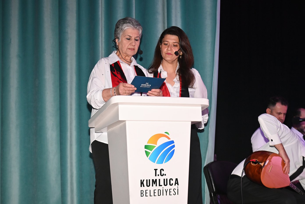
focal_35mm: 50
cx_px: 152
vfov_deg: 27.0
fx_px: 424
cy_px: 102
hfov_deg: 39.6
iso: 3200
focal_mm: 50
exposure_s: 1/320
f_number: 5
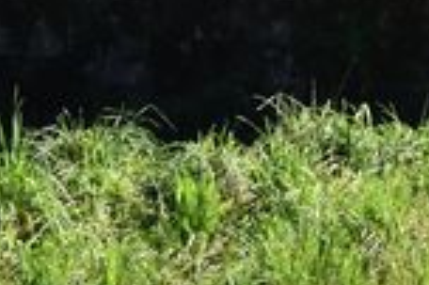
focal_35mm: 249
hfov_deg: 7.9
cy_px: -522
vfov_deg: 5.2
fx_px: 2964
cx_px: 827
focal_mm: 24
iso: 200
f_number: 8
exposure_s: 1/250
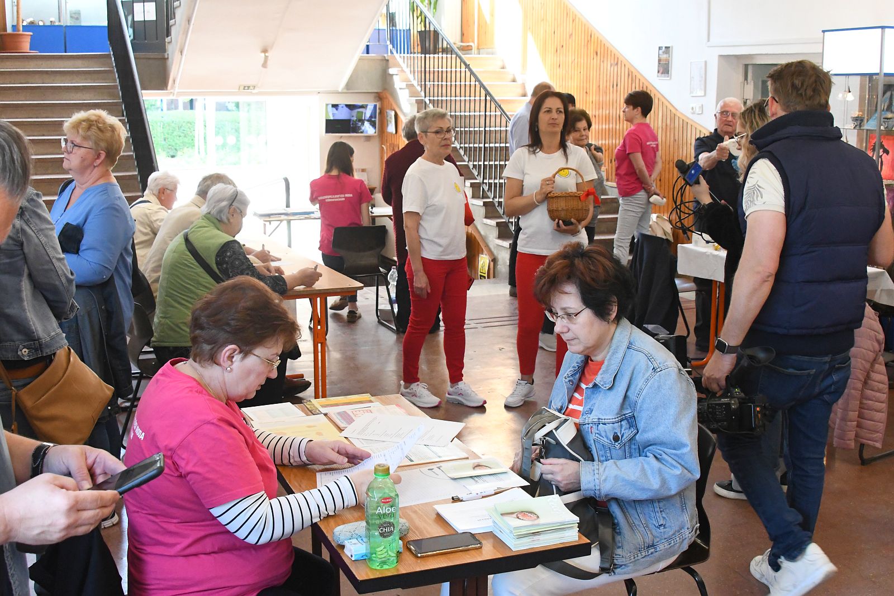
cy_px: 298
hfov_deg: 46.4
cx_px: 447
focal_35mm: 42
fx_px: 1043
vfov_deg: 31.9
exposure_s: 1/160
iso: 5000
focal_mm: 28
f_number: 6.3
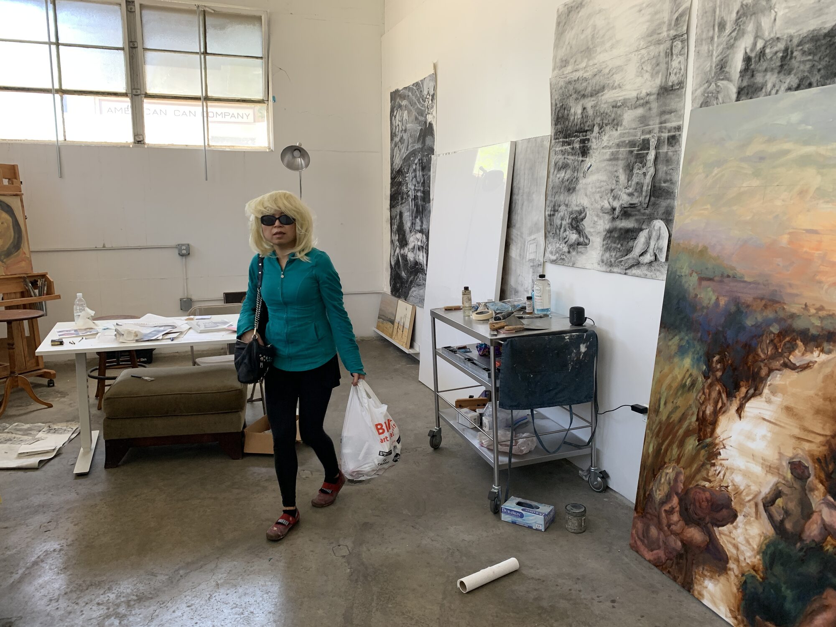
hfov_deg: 67.3
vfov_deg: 53.1
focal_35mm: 26
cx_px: 418
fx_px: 628
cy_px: 314
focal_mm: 4.25
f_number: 1.8
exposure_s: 1/121
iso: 80
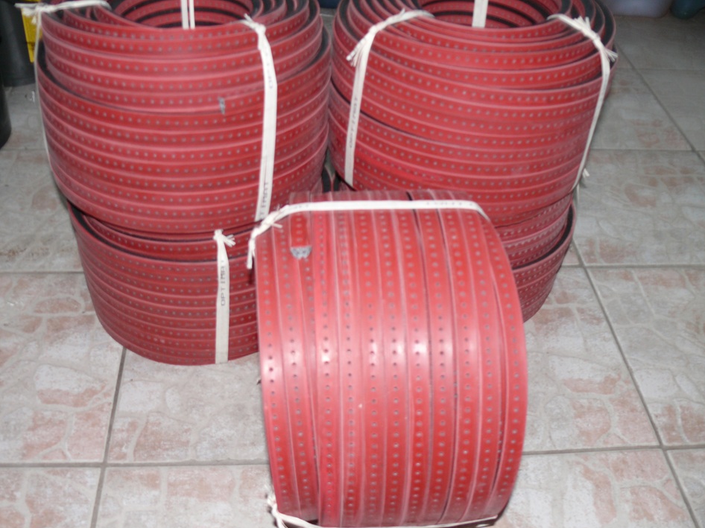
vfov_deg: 38.6
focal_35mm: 37
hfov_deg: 50.1
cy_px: 279
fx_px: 753
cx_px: 337
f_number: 2.8
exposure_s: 1/30
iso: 100
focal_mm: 7.4
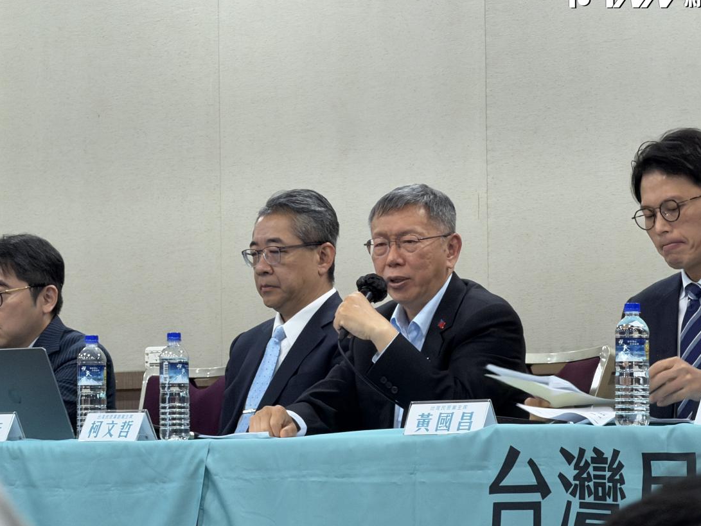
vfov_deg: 6.8
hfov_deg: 9.0
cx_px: 384
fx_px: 4455
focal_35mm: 220
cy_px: 264
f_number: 2.8
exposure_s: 1/60
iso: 250
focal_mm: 16.89
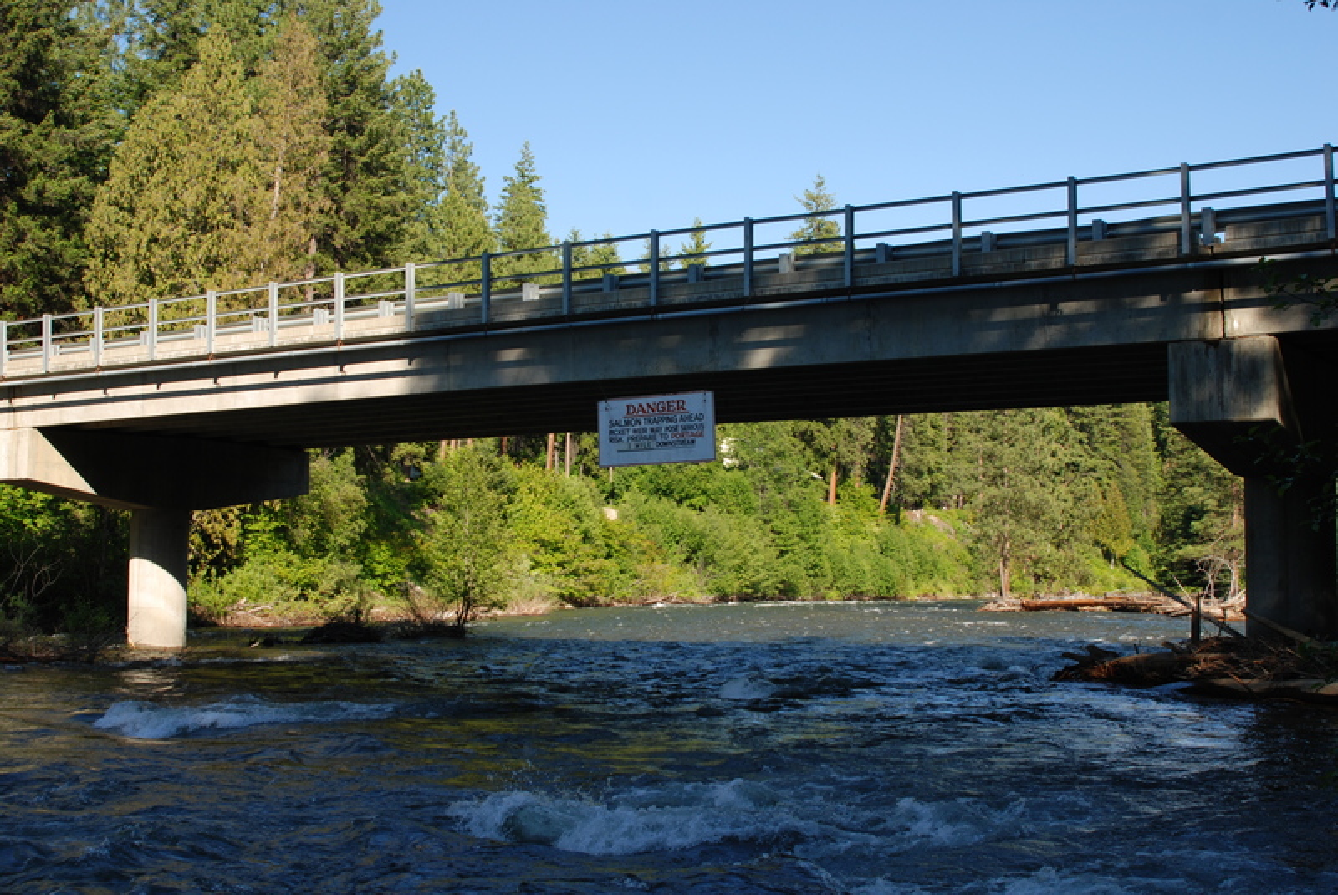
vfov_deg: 32.0
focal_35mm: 42
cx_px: 669
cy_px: 448
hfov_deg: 46.4
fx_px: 1562
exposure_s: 1/160
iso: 100
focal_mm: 28
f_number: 6.3
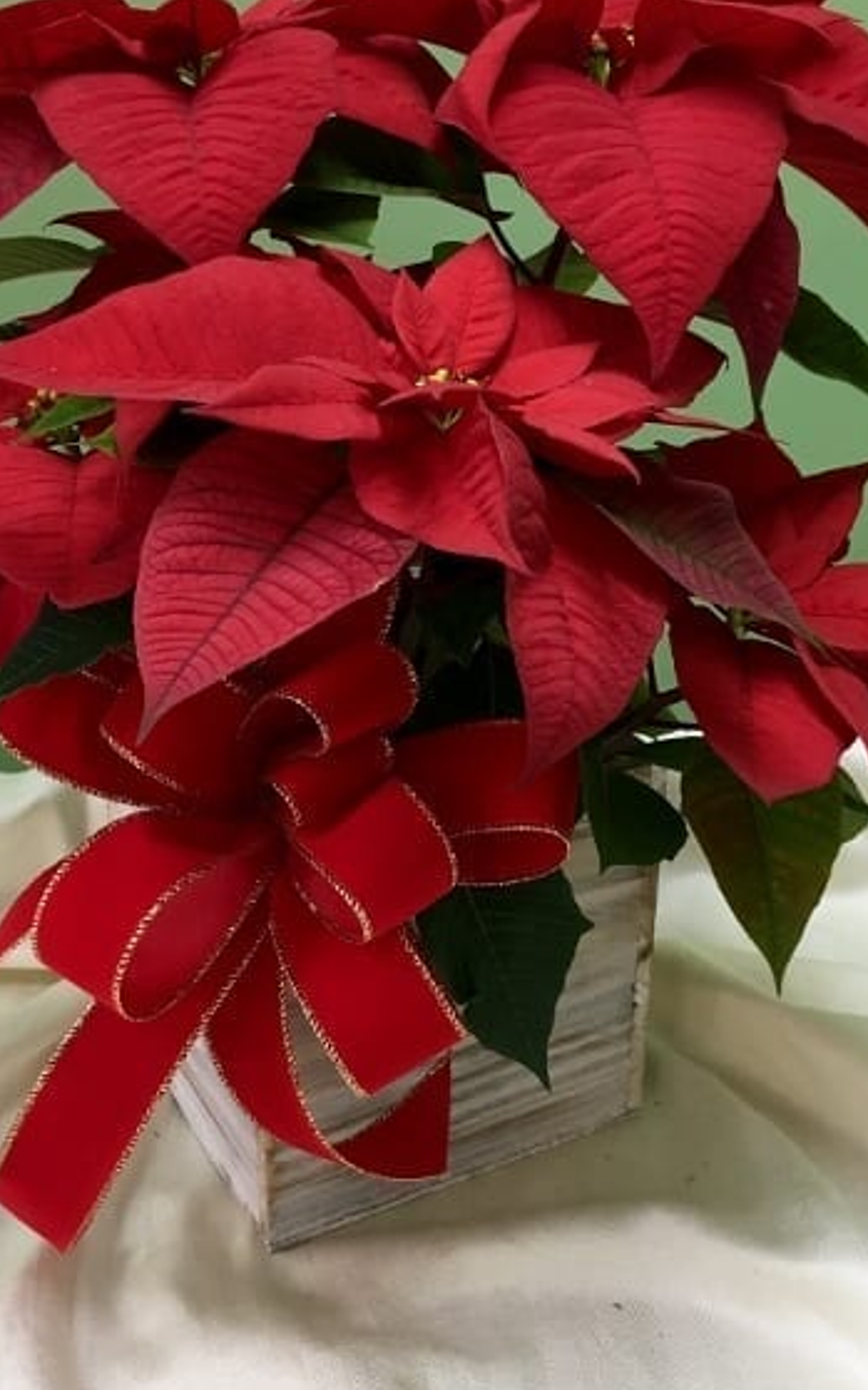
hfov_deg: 29.2
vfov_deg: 45.2
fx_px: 1667
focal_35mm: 44
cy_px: 624
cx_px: 405
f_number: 2.2
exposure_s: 1/30
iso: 100
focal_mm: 4.15
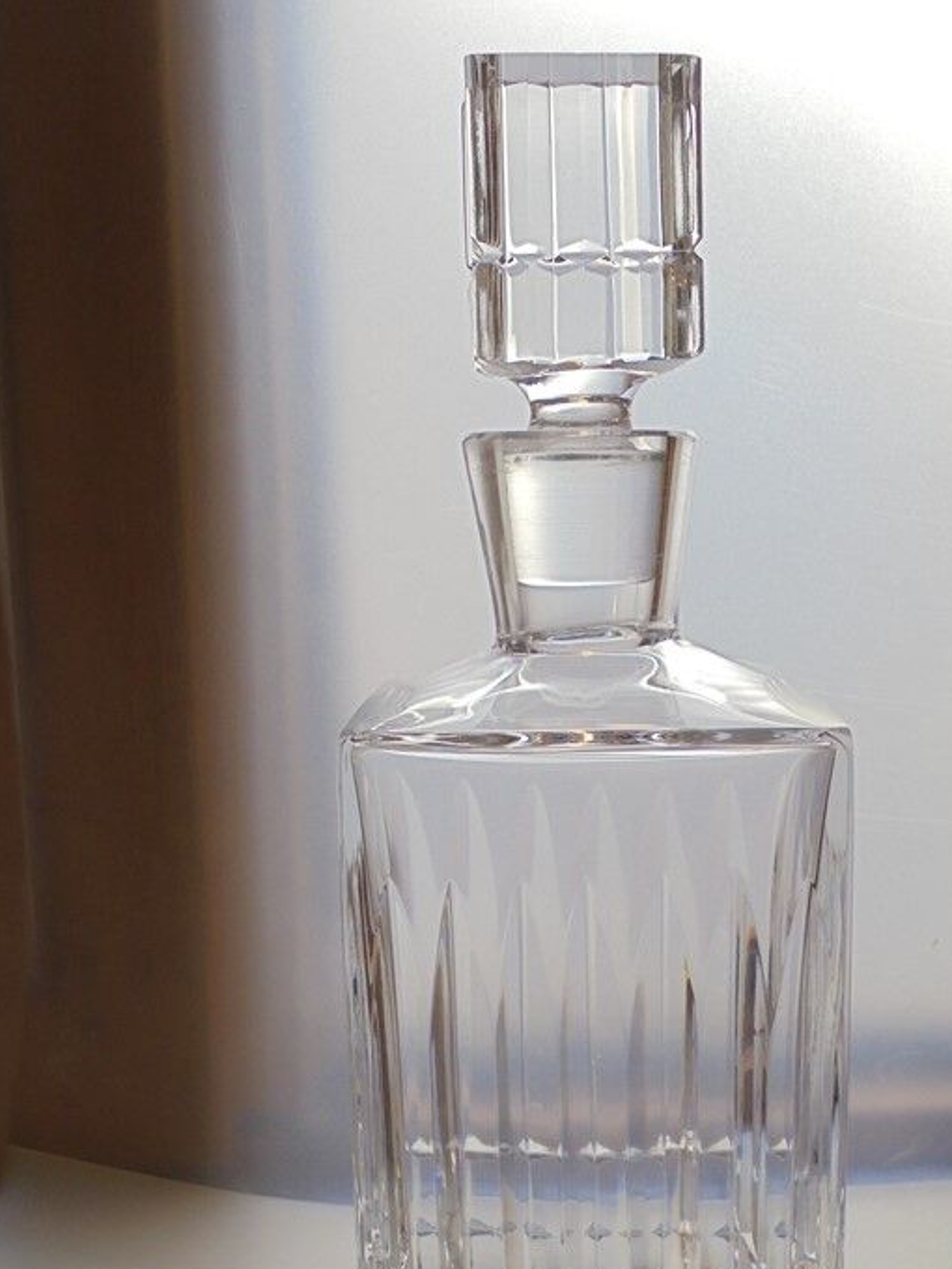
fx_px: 1650
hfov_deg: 32.1
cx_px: 563
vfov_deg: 41.8
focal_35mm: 45
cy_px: 778
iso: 100
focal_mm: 6.1
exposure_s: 1/30
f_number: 4
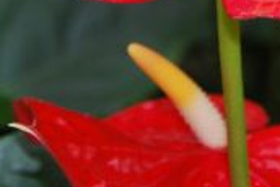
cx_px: 273
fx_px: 2063
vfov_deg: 5.1
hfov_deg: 7.7
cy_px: -159
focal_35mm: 265
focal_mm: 38
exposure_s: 1/60
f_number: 4.5
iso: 200
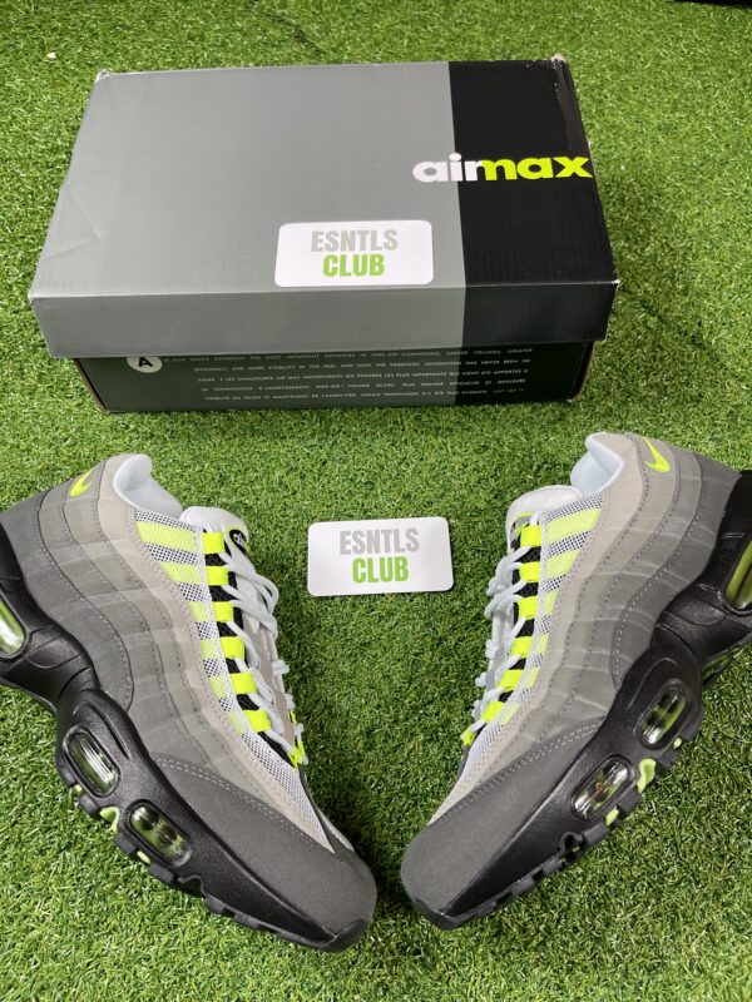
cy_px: 501
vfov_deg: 67.3
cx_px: 376
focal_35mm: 26
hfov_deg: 53.1
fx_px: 753
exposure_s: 1/100
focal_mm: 5.1
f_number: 1.6
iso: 80
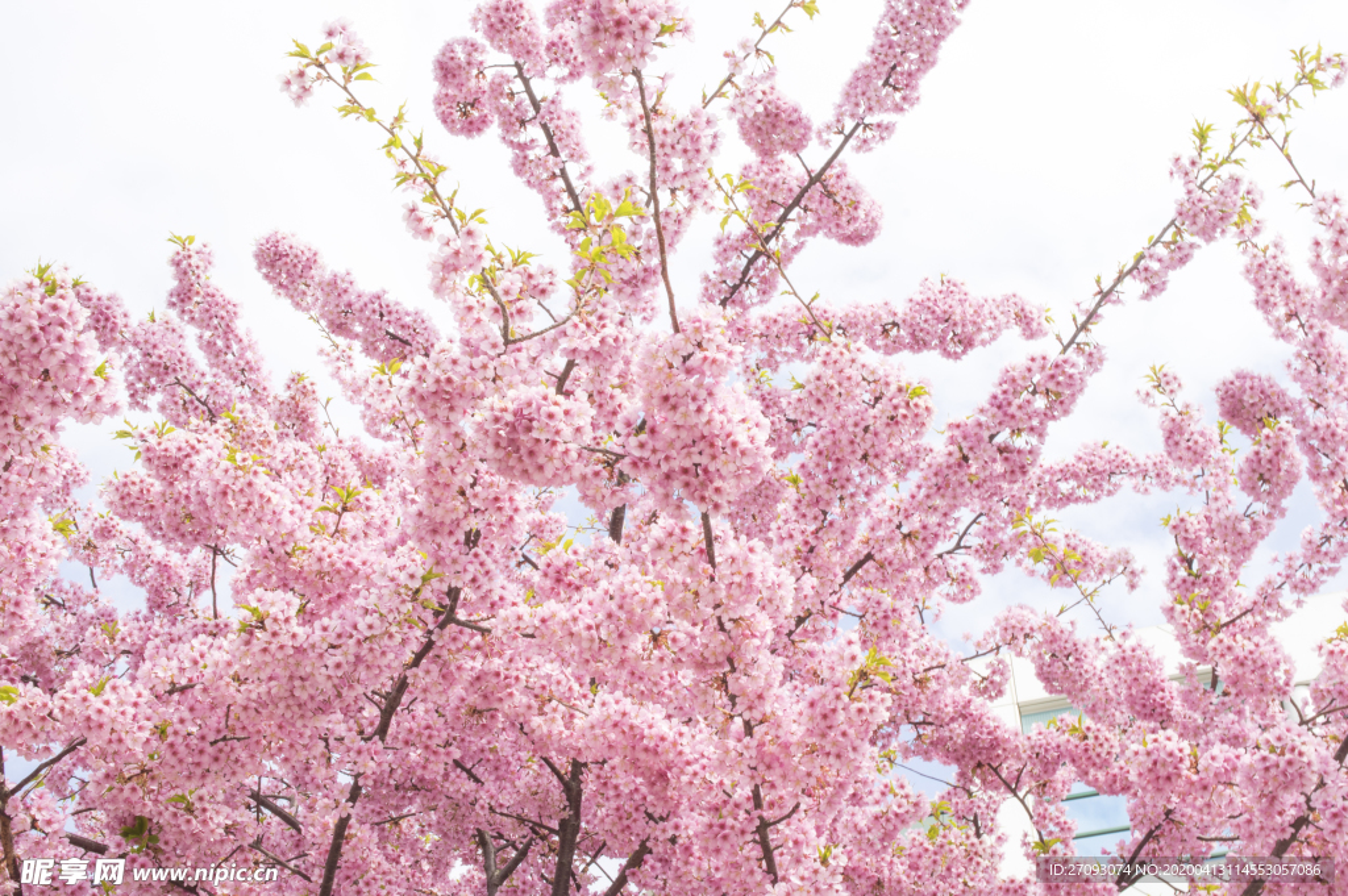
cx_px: 674
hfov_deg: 42.8
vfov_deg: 29.2
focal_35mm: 46
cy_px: 448
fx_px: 1721
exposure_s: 1/30
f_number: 18
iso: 100
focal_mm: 31
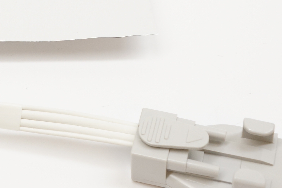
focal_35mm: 114
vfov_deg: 11.8
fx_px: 892
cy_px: -30
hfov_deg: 17.4
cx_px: -27
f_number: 5.6
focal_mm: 24
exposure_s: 1/60
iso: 400
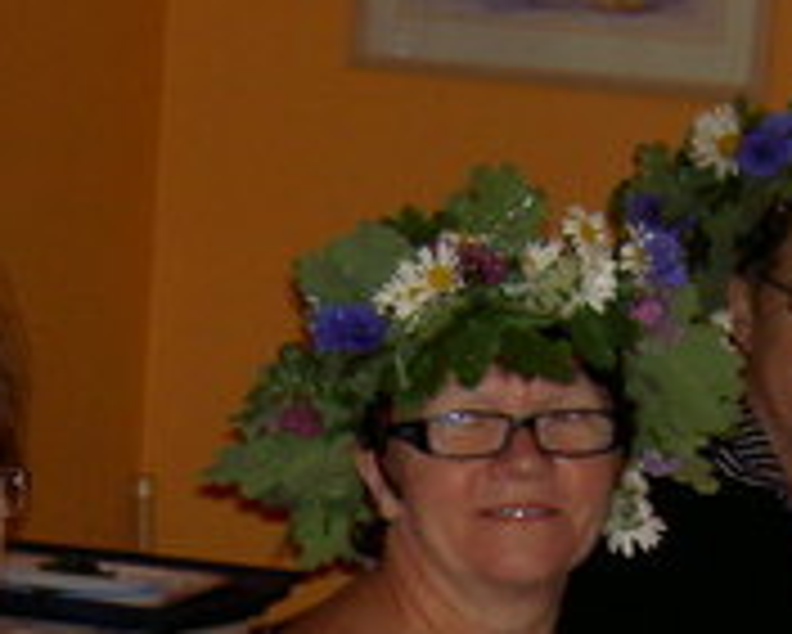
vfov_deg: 10.1
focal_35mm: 151
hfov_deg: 12.7
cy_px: 672
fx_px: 3541
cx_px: 130
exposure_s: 1/60
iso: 100
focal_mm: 8
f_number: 2.8
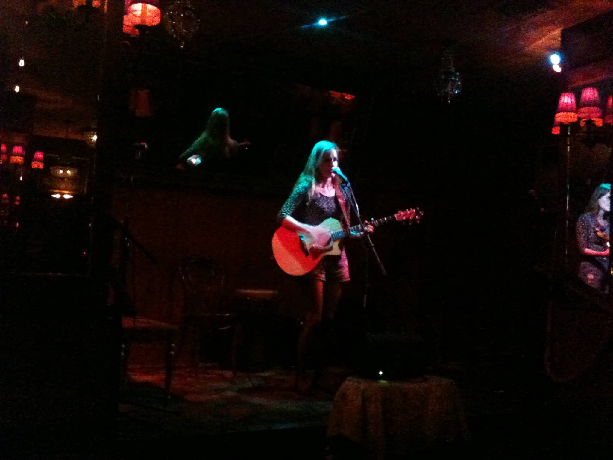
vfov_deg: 40.7
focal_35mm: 35
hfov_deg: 52.6
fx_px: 620
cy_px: 230
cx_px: 306
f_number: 2.8
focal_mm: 3.85
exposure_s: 1/10
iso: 1000
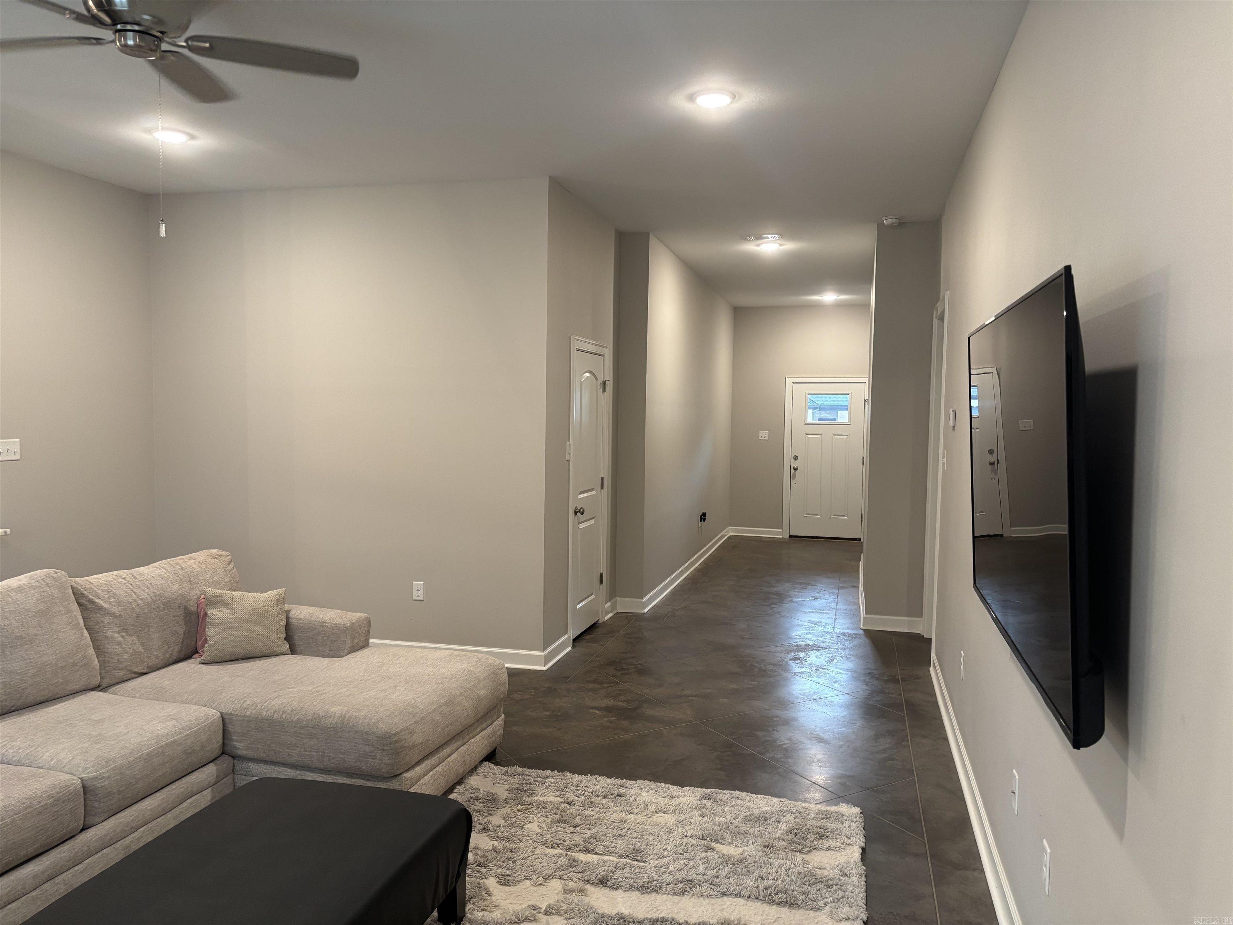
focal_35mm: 26
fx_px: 926
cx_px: 616
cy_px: 462
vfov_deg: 53.1
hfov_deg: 67.3
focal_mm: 5.96
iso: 200
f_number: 1.6
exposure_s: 1/60
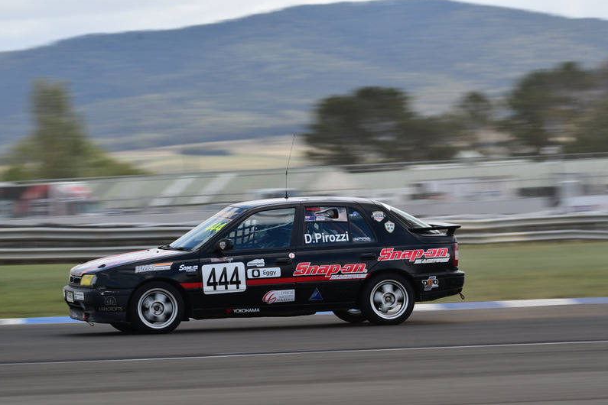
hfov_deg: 6.8
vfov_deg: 4.6
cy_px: 202
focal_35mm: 302
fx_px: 5100
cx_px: 304
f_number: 10
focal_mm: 200
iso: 125
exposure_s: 1/160
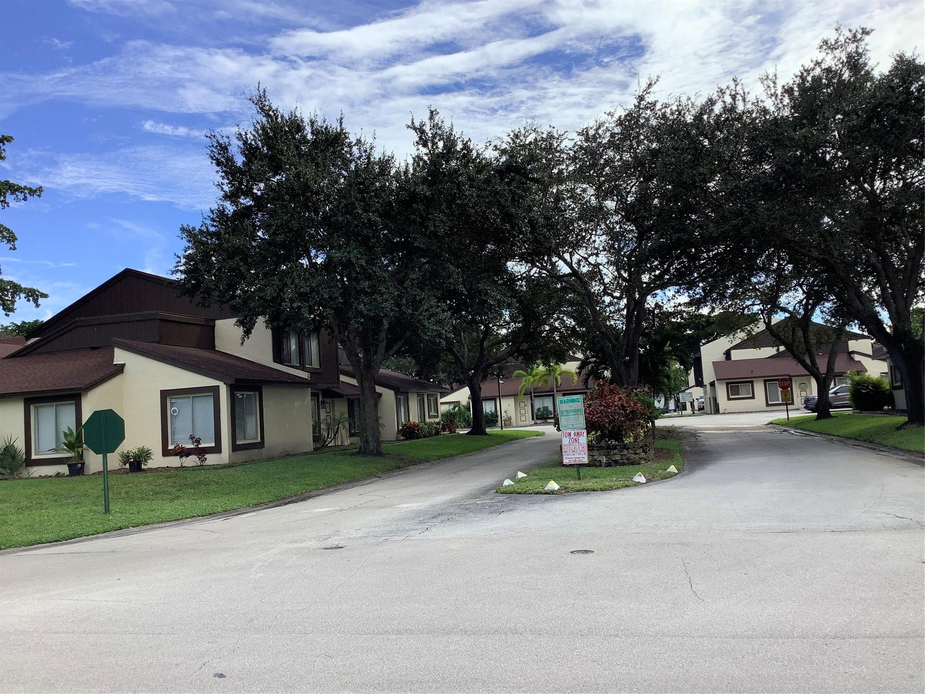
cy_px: 347
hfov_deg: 58.4
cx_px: 462
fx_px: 828
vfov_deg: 45.4
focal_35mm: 31
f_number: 2.4
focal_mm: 3.3
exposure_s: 1/1018
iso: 25
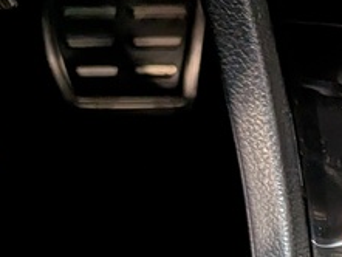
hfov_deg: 14.9
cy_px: 495
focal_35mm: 111
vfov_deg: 12.0
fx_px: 1097
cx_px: 653
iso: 24
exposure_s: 1/85.4
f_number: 1.7
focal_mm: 4.53
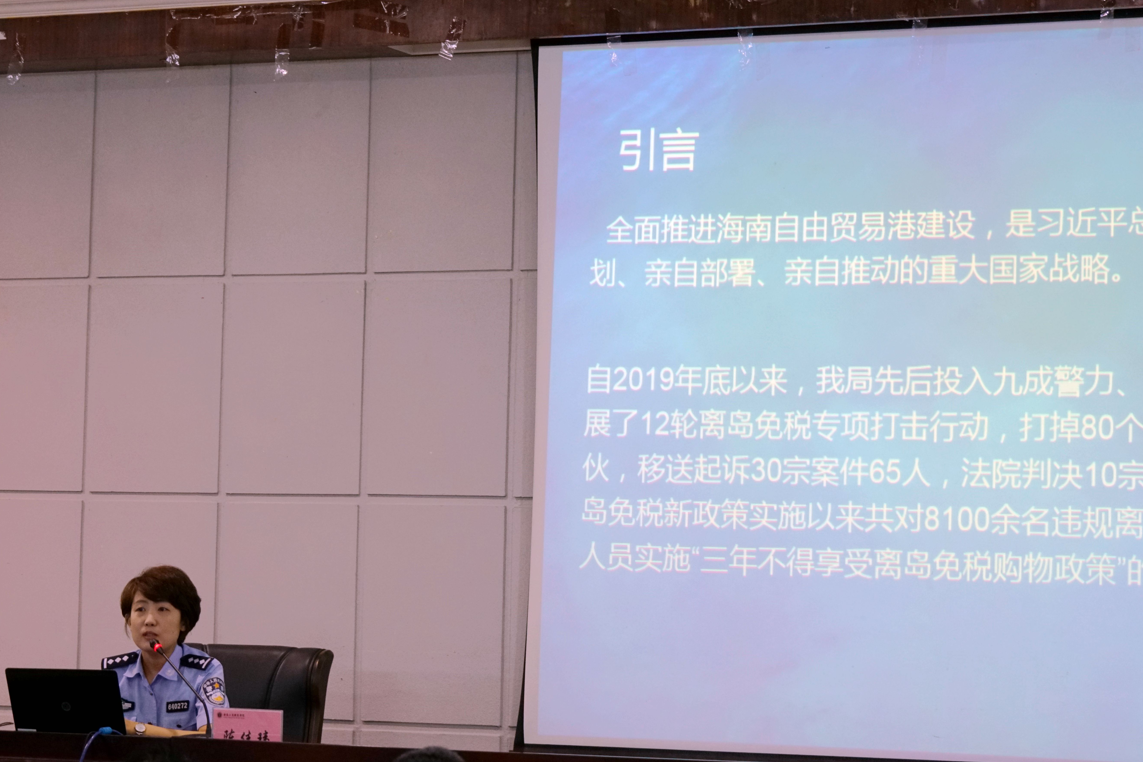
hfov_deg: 18.9
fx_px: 3429
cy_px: 356
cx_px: 707
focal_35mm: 108
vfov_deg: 12.7
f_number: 6.3
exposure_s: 1/30
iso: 2000
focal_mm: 72
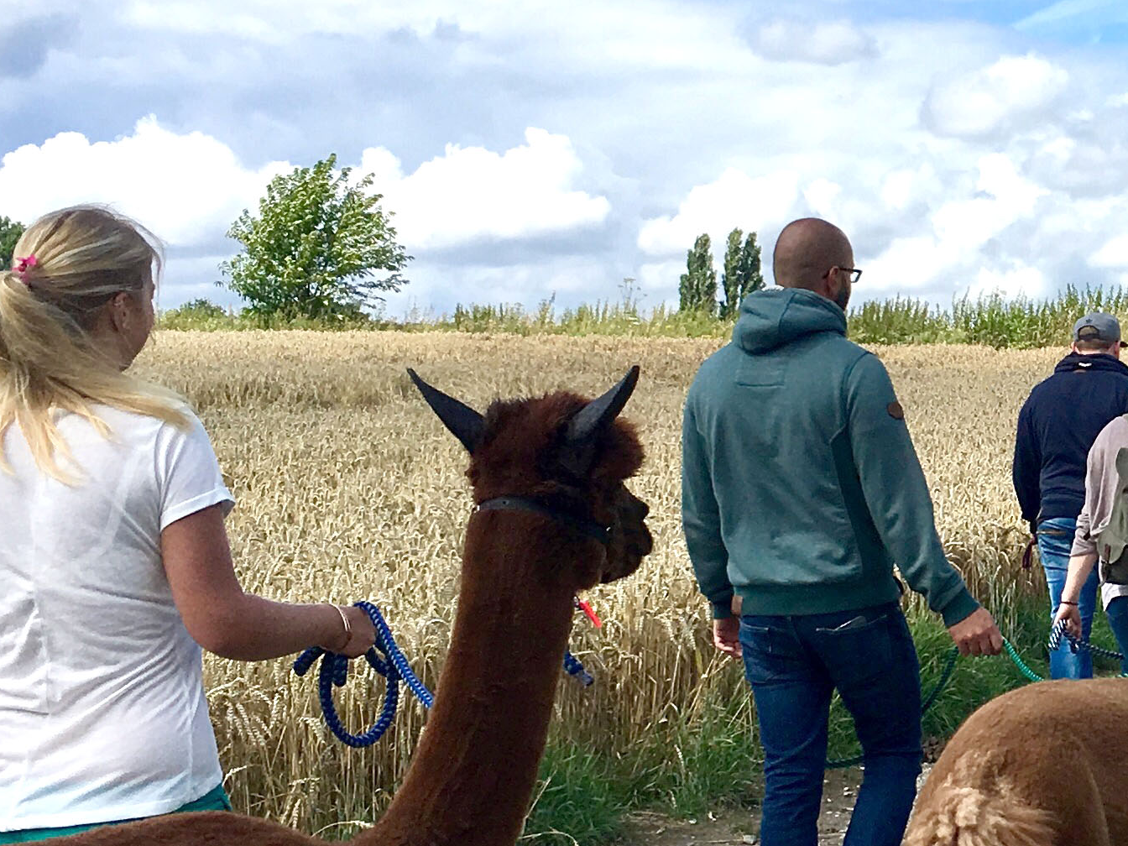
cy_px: 402
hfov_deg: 21.3
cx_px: 1254
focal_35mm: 87
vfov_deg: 17.0
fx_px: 2835
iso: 25
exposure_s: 1/1923
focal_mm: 4.15
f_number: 2.2
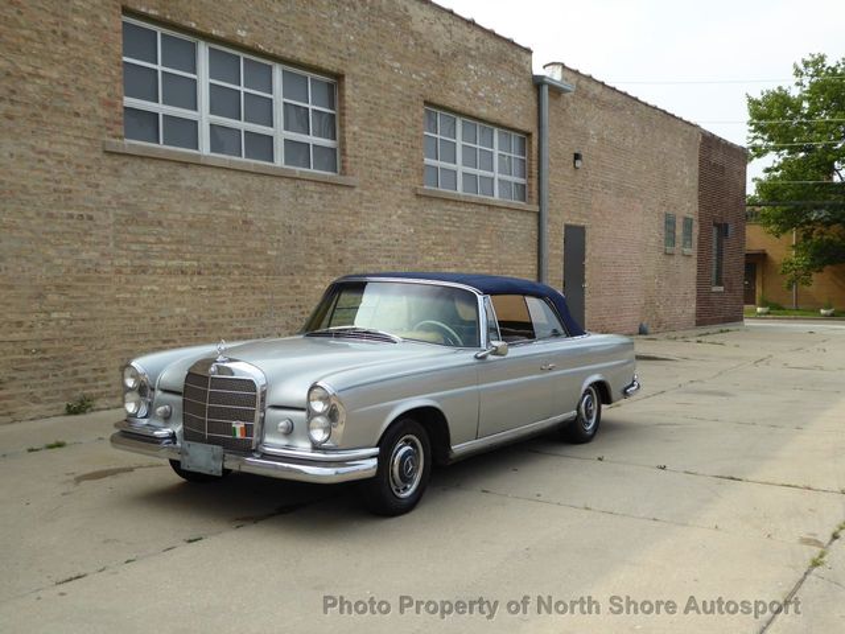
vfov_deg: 36.8
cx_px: 422
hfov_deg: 47.9
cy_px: 317
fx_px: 952
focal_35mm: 39
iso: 100
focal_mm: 6.7
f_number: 3.7
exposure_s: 1/500
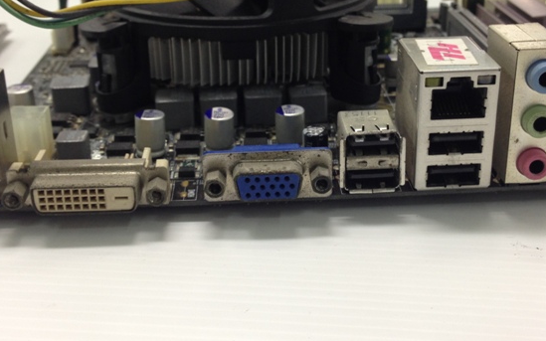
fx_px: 759
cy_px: 149
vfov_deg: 25.3
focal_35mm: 51
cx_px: 290
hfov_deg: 39.6
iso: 50
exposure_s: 1/20
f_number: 2.4
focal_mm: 4.12
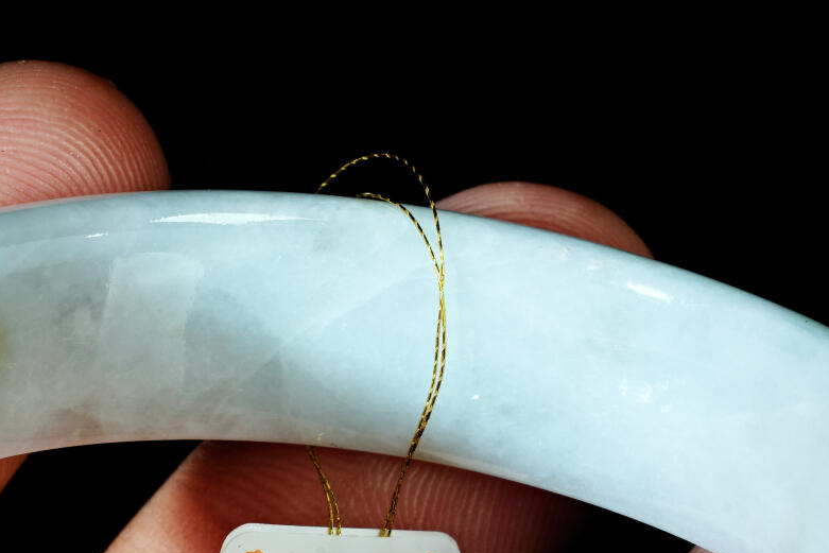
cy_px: 340
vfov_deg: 5.0
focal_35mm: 276
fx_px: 6356
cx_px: 436
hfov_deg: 7.5
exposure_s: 1/160
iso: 100
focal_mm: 103
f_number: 20
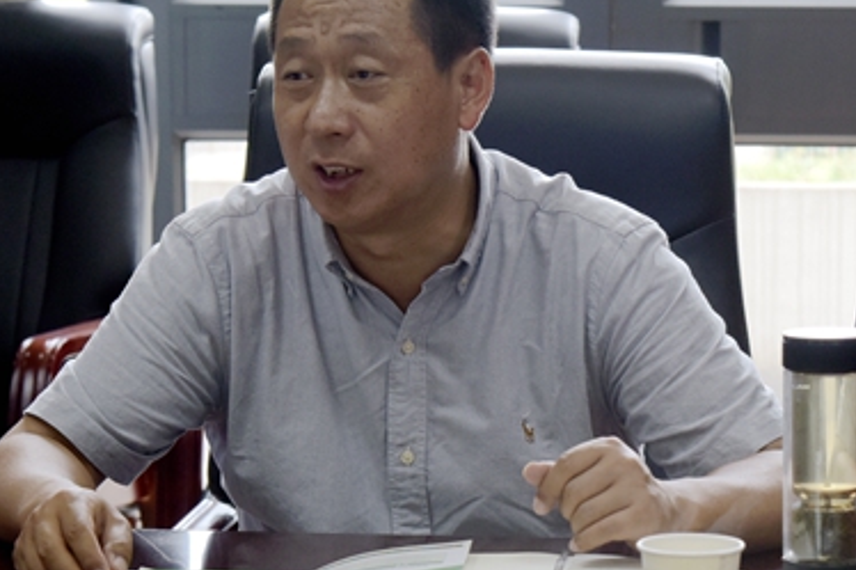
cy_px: 320
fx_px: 2519
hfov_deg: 19.3
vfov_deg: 12.9
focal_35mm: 106
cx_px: 407
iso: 800
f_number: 6.7
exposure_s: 1/180
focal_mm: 66
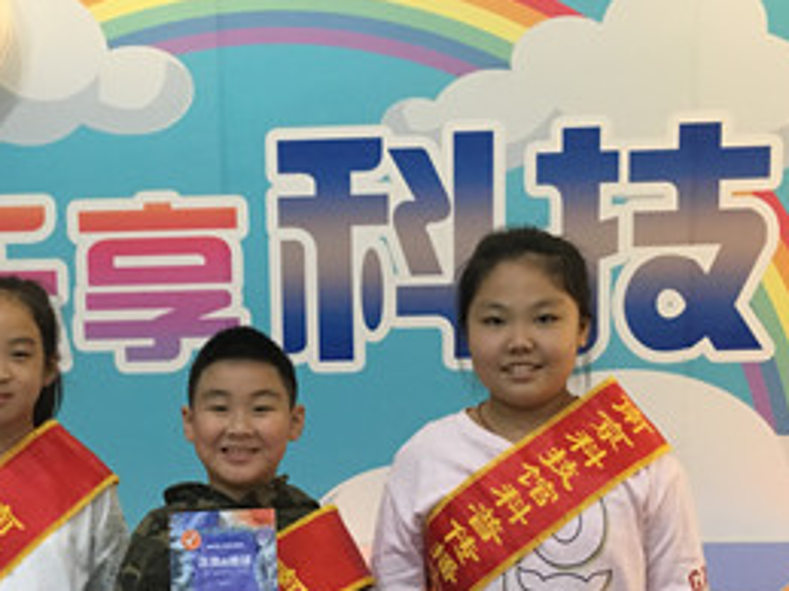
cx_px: 295
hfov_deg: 34.2
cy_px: 446
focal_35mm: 56
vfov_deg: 25.8
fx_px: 1276
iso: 200
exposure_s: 1/25
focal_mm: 4.15
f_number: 2.2
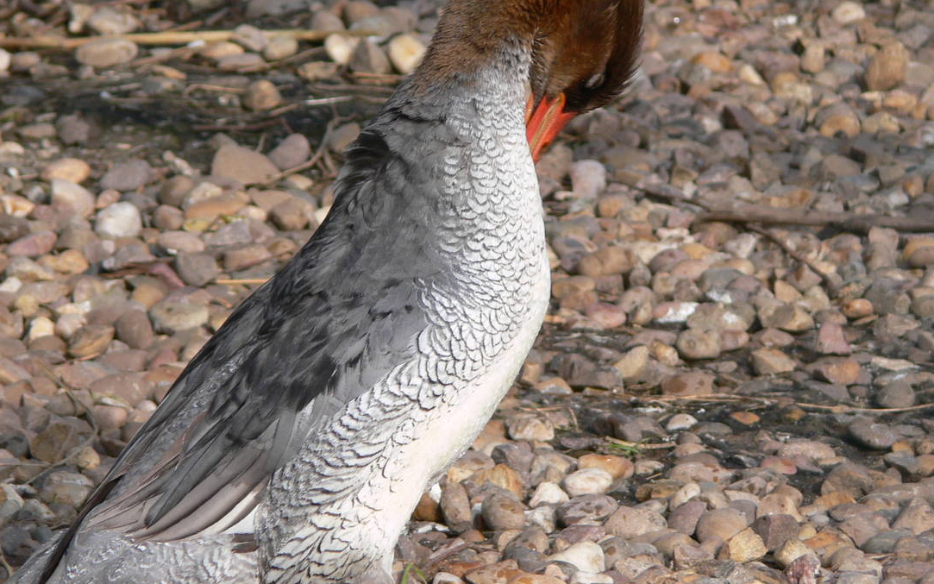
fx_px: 16750
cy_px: 251
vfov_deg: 2.0
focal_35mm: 658
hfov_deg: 3.2
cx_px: 391
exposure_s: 1/250
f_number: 5.6
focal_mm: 88.8
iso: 80
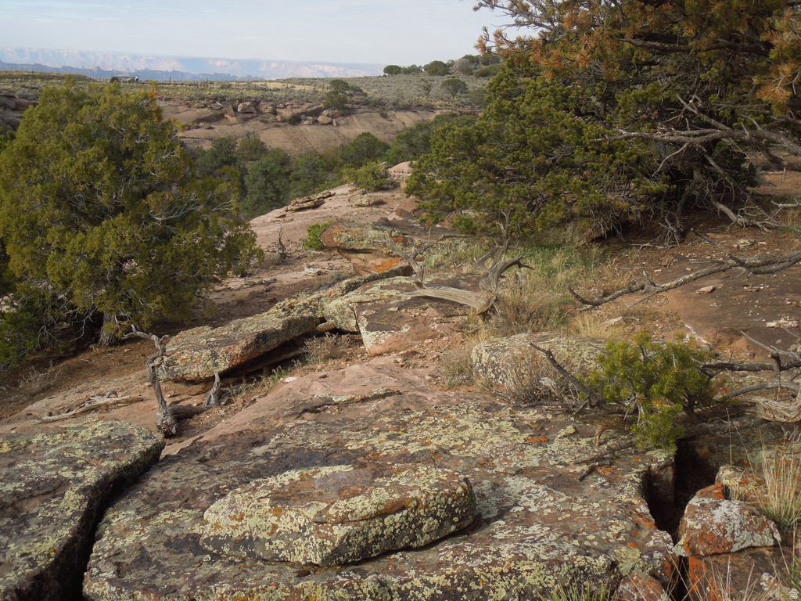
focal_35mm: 39
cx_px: 400
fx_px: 902
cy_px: 300
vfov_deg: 36.8
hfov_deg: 47.9
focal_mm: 7
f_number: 3.8
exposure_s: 1/640
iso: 100
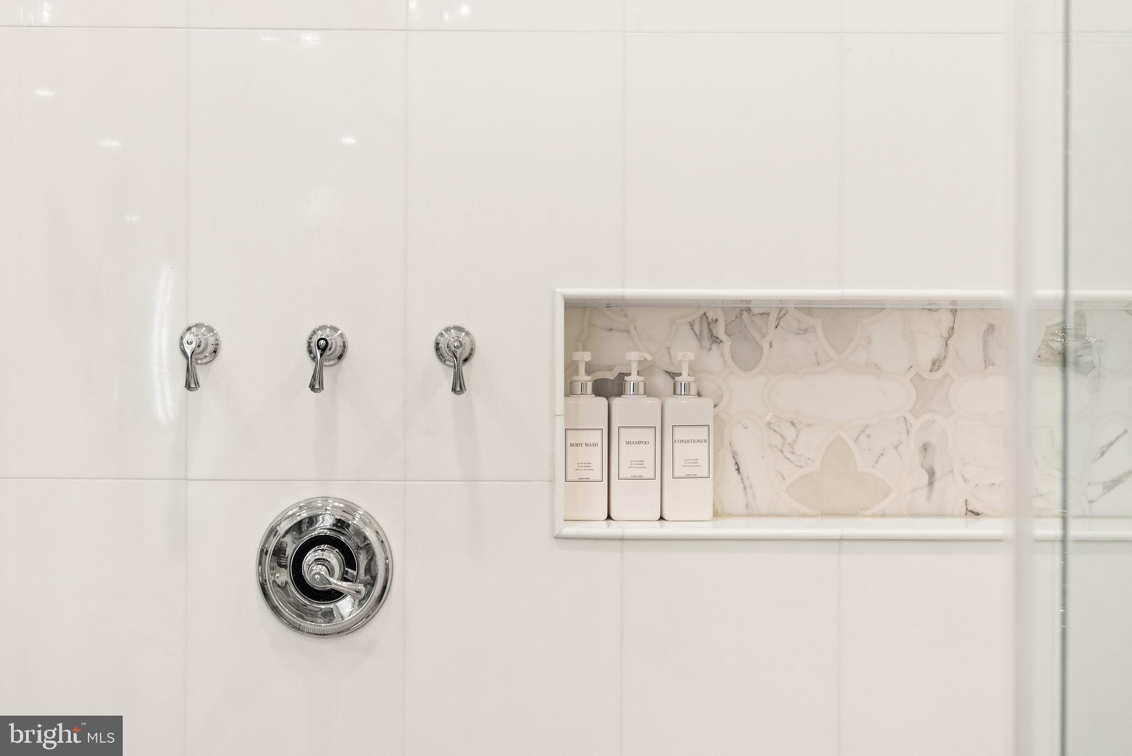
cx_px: 566
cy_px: 378
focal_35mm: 41
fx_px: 1290
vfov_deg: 32.7
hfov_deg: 47.4
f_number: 5
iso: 800
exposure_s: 1/25
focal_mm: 41
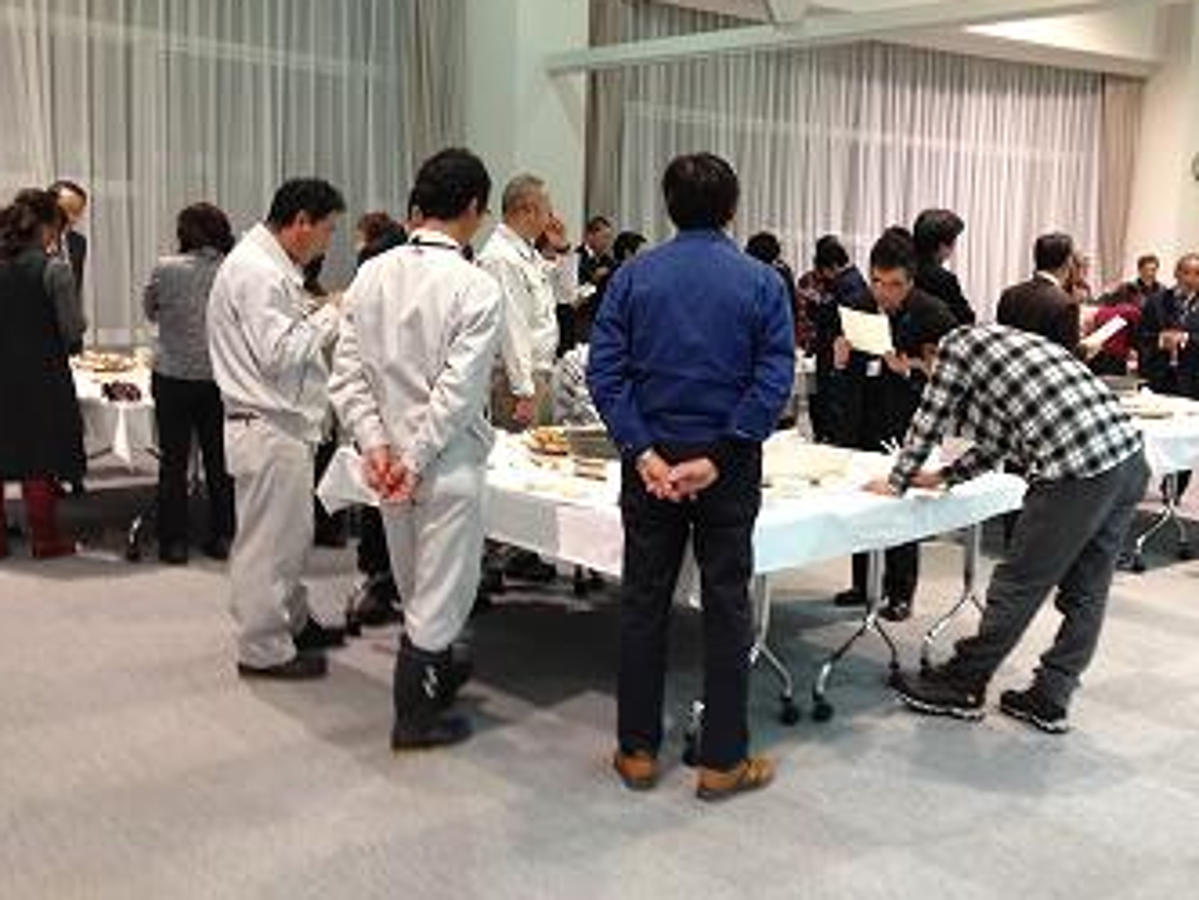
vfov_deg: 33.6
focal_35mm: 43
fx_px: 1489
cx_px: 722
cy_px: 416
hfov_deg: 43.6
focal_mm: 4.28
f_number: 2.4
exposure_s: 1/20
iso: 100
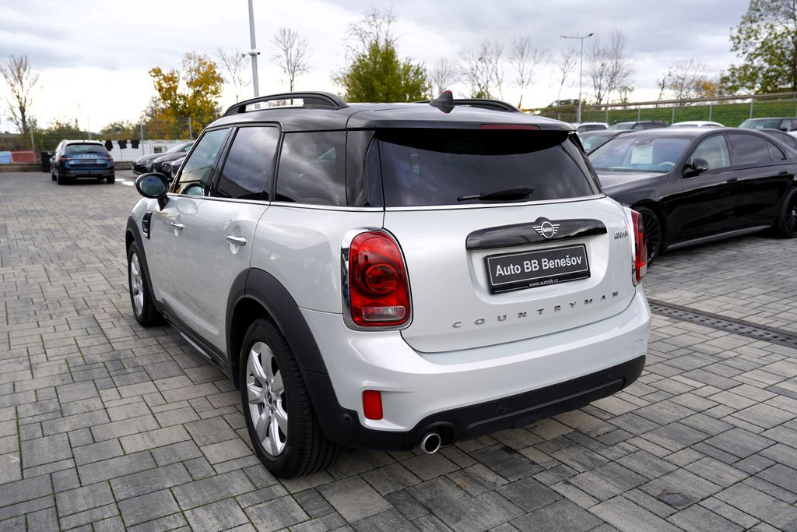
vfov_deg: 45.0
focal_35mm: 29
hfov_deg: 63.7
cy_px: 266
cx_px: 398
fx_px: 642
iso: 100
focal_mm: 29
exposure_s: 1/100
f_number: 5
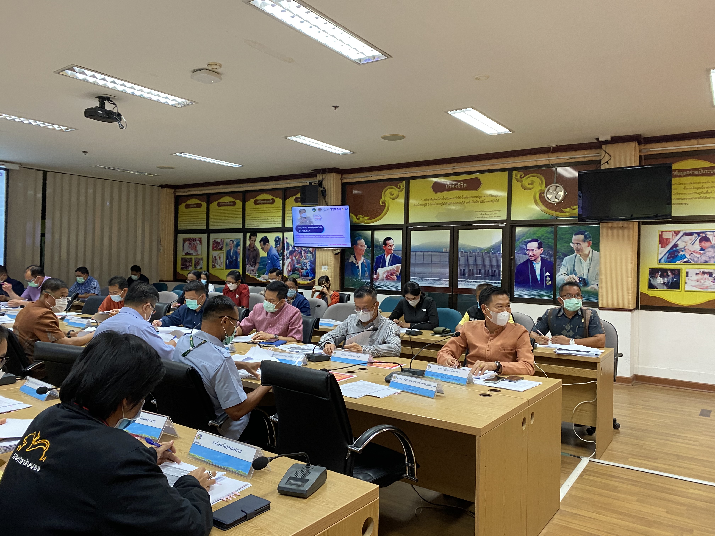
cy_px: 268
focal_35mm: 26
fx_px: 537
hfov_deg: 67.3
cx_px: 358
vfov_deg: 53.1
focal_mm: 4.25
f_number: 1.8
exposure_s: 1/50
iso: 160
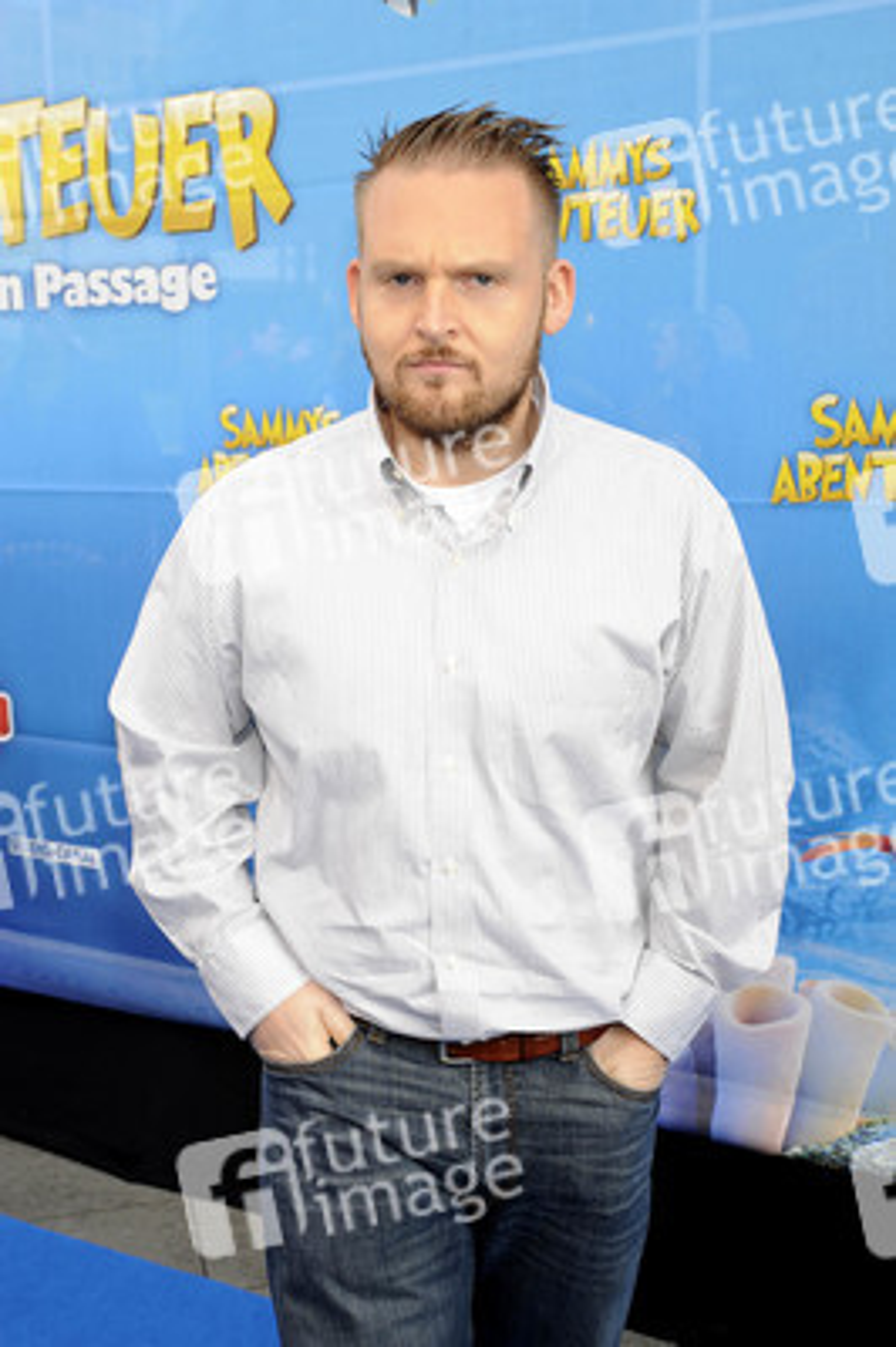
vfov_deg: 41.1
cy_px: 674
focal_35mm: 48
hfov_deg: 28.0
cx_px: 448
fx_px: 1795
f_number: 7.1
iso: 400
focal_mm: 48
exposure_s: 1/160
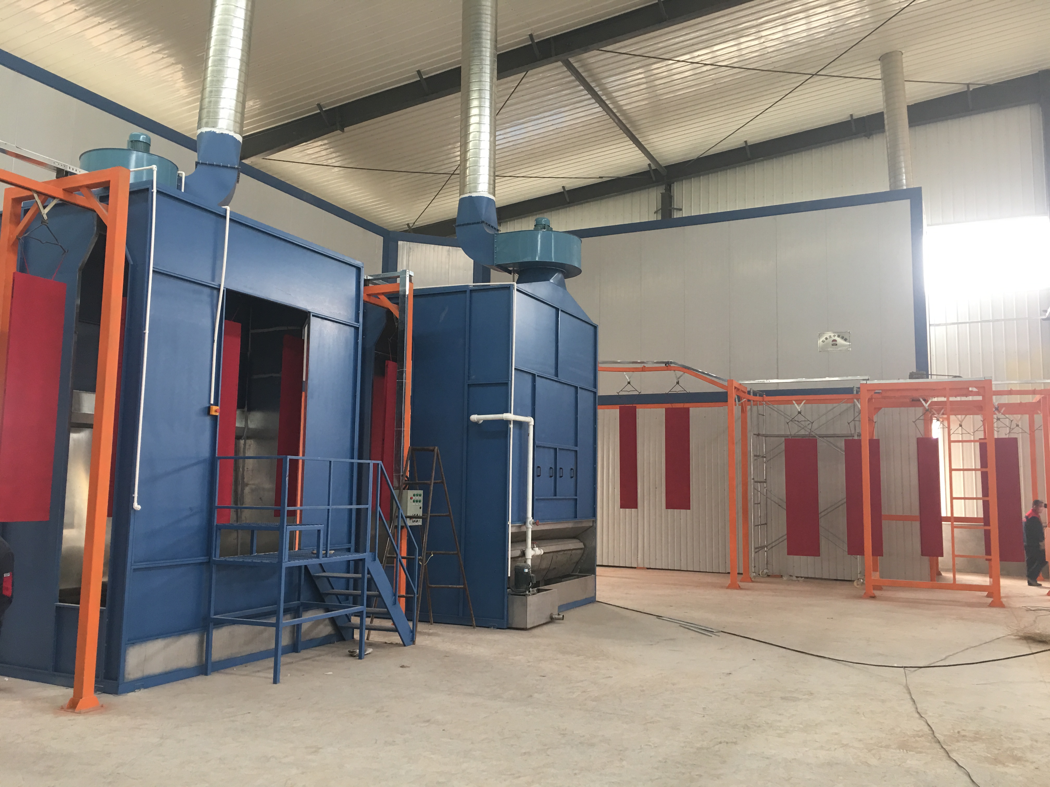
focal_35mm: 29
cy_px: 394
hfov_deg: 61.7
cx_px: 525
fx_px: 880
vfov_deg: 48.2
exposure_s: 1/17
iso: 50
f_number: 2.2
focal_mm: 4.15
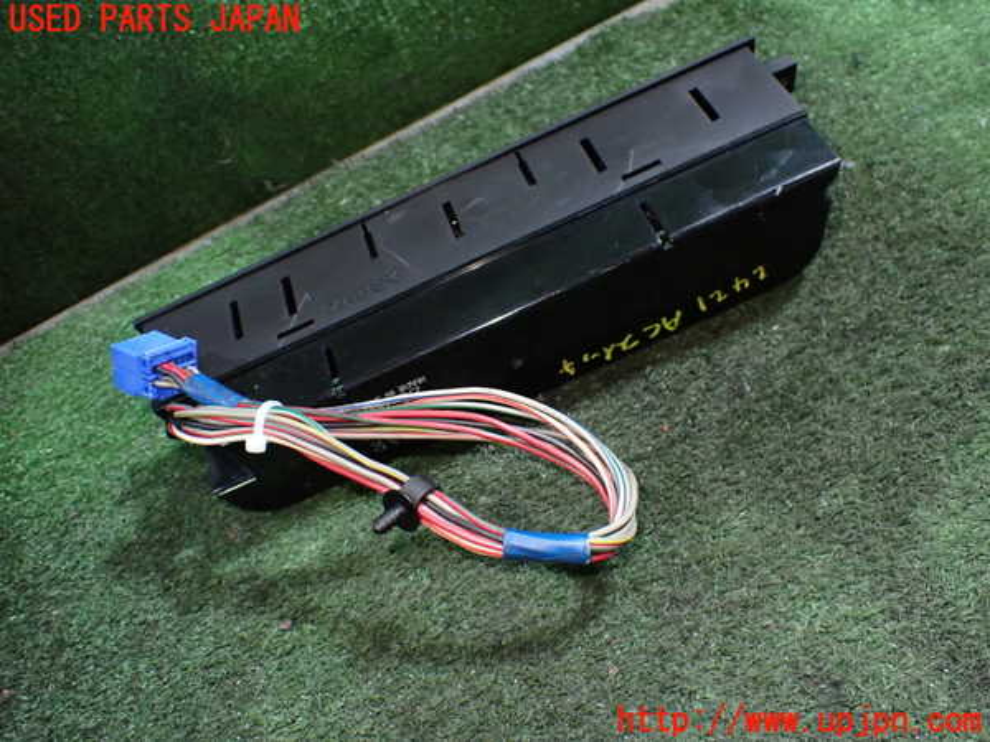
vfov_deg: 46.8
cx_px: 495
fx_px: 858
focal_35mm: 30
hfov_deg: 60.0
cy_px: 371
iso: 800
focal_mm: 5.4
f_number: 2.3
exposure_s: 1/60
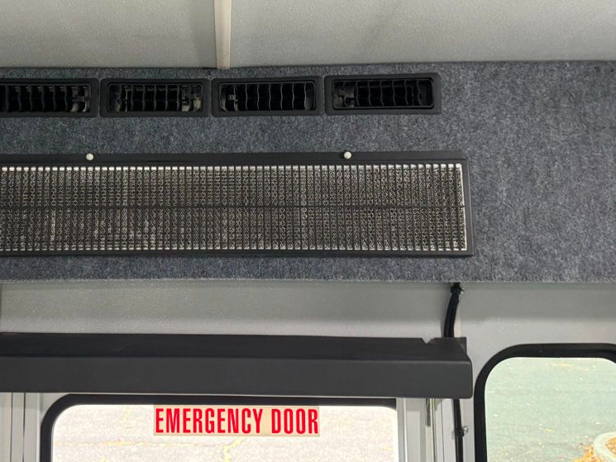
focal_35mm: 33
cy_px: 157
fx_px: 587
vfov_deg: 42.4
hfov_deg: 54.3
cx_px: 210
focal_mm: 6.76
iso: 500
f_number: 1.78
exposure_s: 1/60
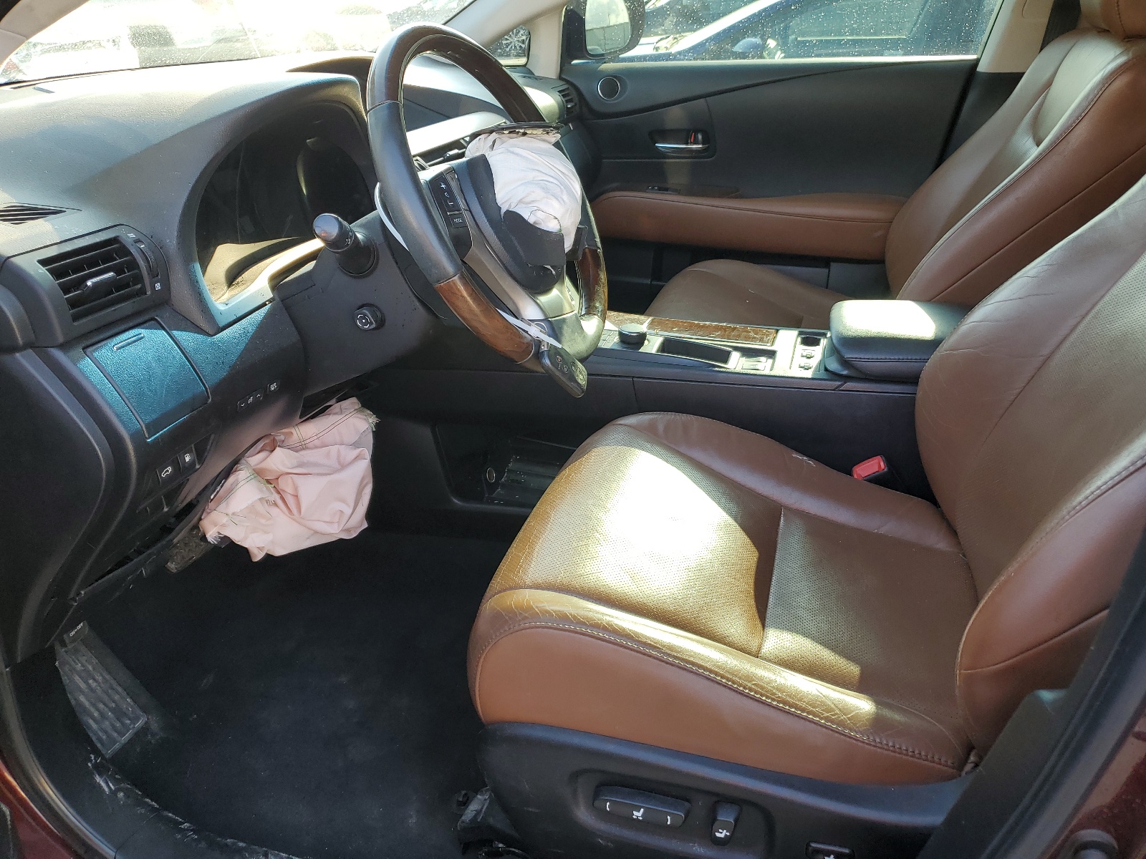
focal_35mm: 26
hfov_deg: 67.3
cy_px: 430
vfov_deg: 53.1
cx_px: 573
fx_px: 861
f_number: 1.5
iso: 50
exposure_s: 1/204
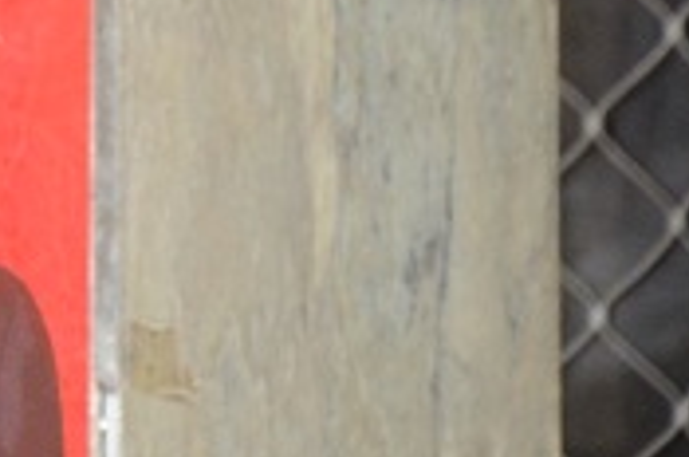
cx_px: -793
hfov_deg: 2.5
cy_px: -646
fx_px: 15523
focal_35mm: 813
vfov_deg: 1.7
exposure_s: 1/180
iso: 1000
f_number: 5.6
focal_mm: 105
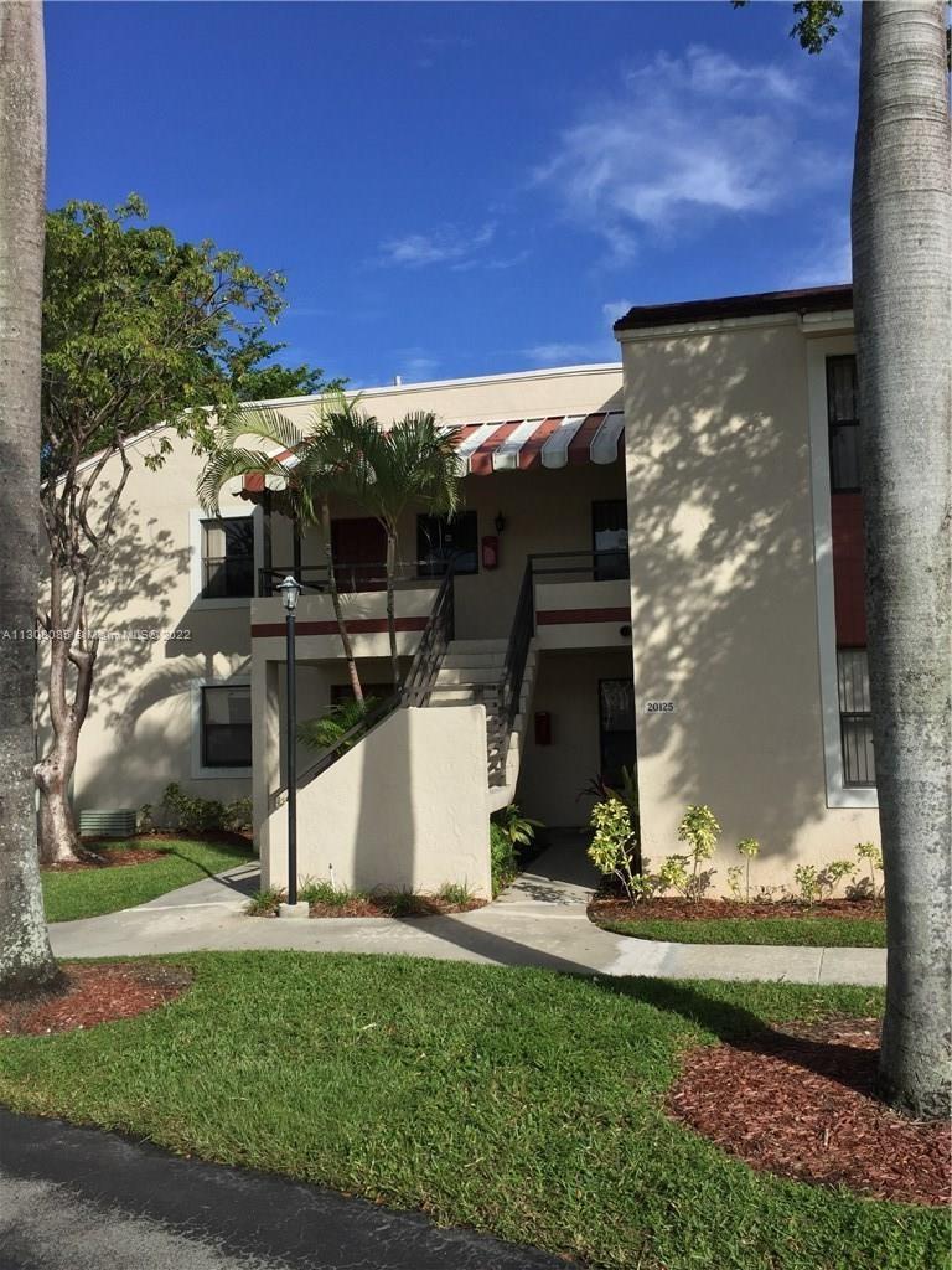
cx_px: 476
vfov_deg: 61.7
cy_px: 635
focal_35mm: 29
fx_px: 1063
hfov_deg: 48.2
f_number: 2.2
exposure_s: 1/2825
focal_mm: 4.15
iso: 32
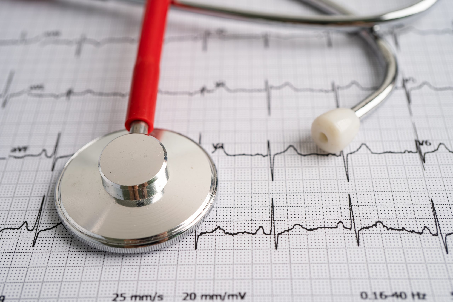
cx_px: 226
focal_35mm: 50
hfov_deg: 39.6
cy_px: 151
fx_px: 629
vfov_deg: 27.0
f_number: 5
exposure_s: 1/80
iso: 100
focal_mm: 50
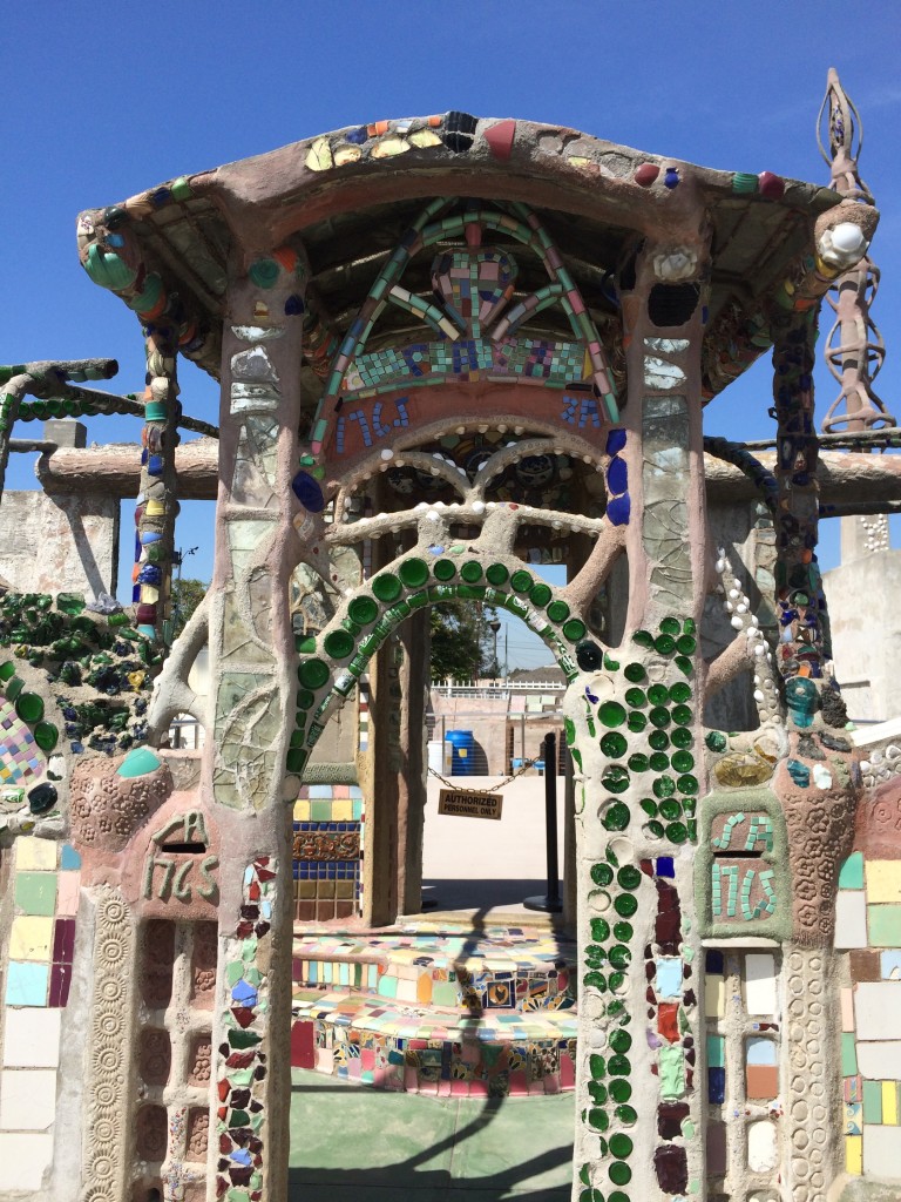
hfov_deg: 48.2
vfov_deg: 61.7
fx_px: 1006
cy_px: 601
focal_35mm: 29
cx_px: 450
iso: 32
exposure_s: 1/2564
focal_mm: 4.15
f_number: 2.2
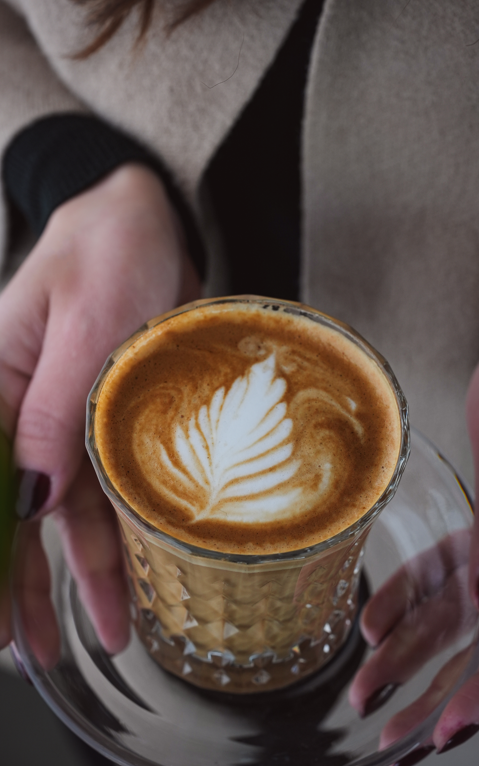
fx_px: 1921
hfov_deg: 14.2
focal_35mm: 92
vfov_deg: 22.6
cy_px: 383
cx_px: 255
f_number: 7.1
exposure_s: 1/160
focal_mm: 90
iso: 640
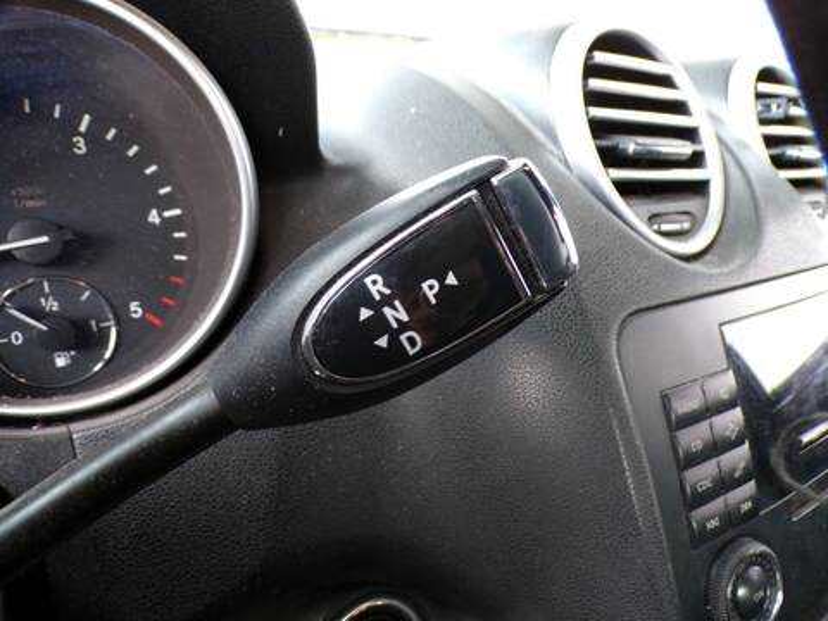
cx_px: 414
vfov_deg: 56.8
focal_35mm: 24
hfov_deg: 71.6
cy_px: 310
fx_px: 574
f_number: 3
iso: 200
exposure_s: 1/34
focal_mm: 4.3
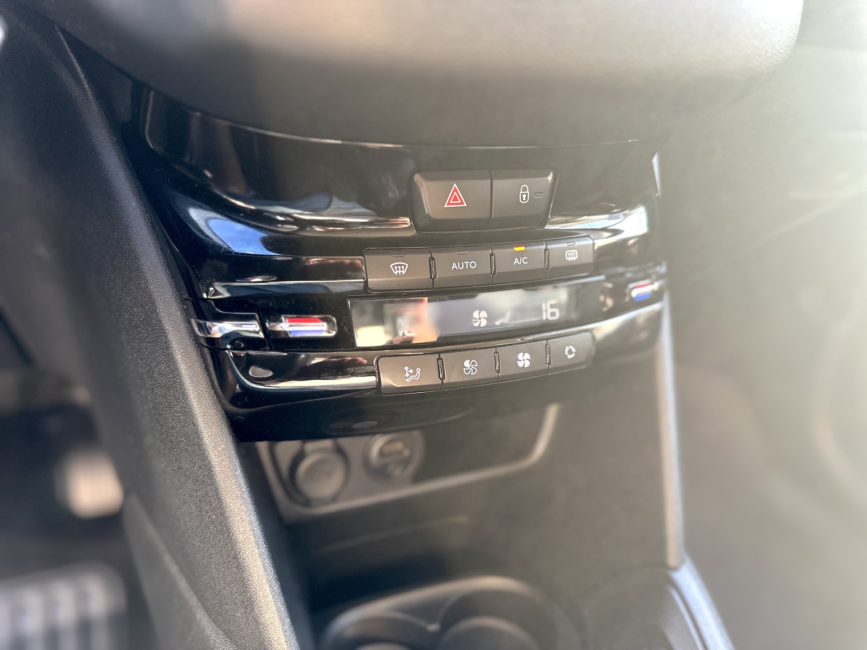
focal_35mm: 24
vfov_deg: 56.8
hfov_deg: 71.6
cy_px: 325
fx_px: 601
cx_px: 434
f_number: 1.78
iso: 250
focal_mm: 6.86
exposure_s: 1/72
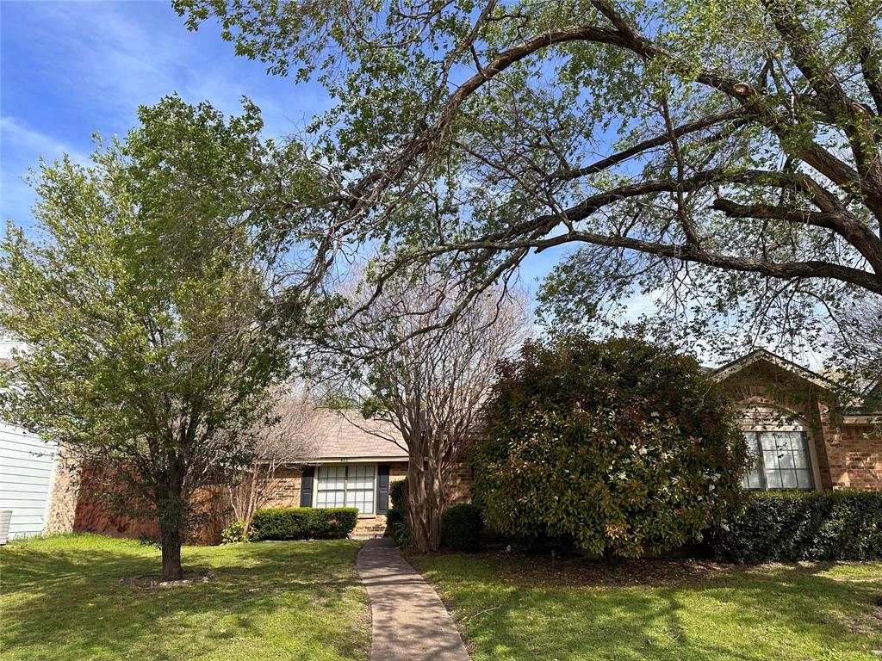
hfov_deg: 71.6
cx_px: 441
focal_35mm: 24
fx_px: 612
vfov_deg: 56.8
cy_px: 330
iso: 80
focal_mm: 6.86
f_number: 1.78
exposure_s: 1/2591
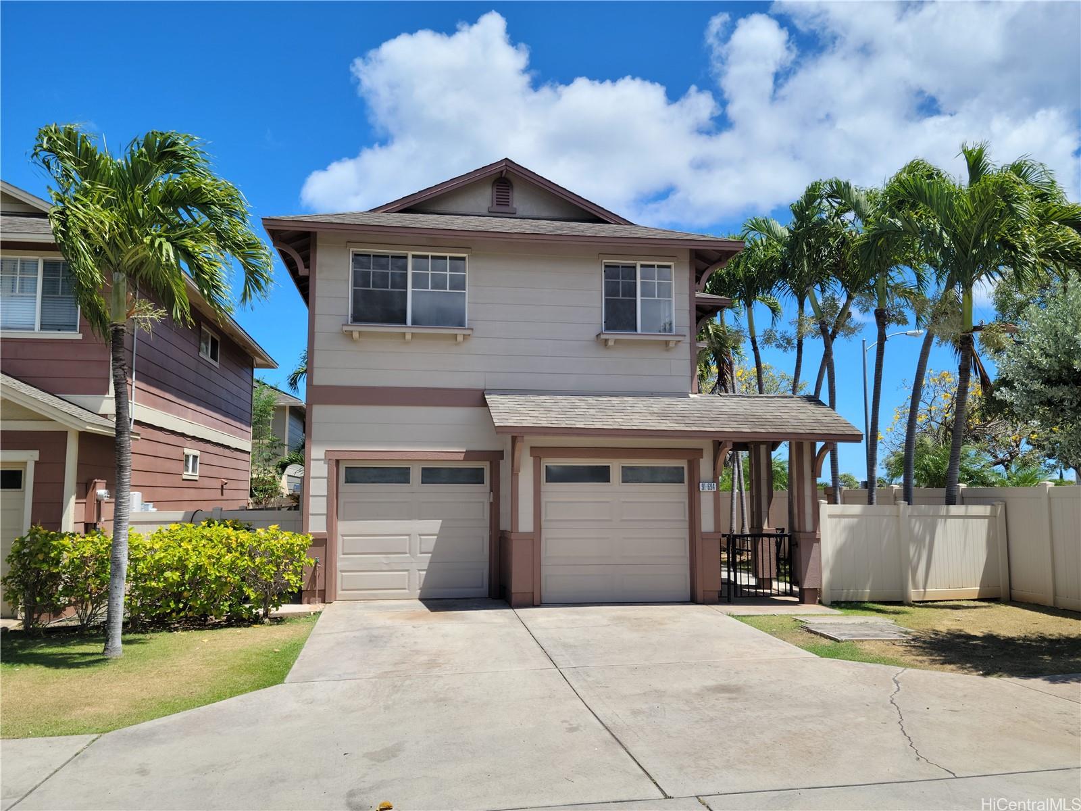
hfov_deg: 63.4
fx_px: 874
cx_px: 540
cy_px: 406
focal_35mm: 28
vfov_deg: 49.7
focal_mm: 5.9
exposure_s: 1/823
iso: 25
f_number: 2
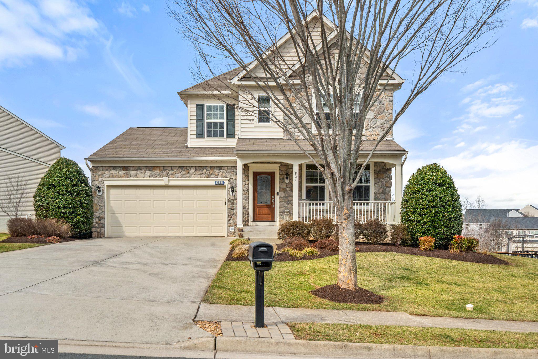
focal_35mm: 35
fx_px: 523
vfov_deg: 37.8
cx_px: 269
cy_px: 180
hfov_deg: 54.4
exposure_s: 1/320
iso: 250
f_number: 11
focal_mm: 35
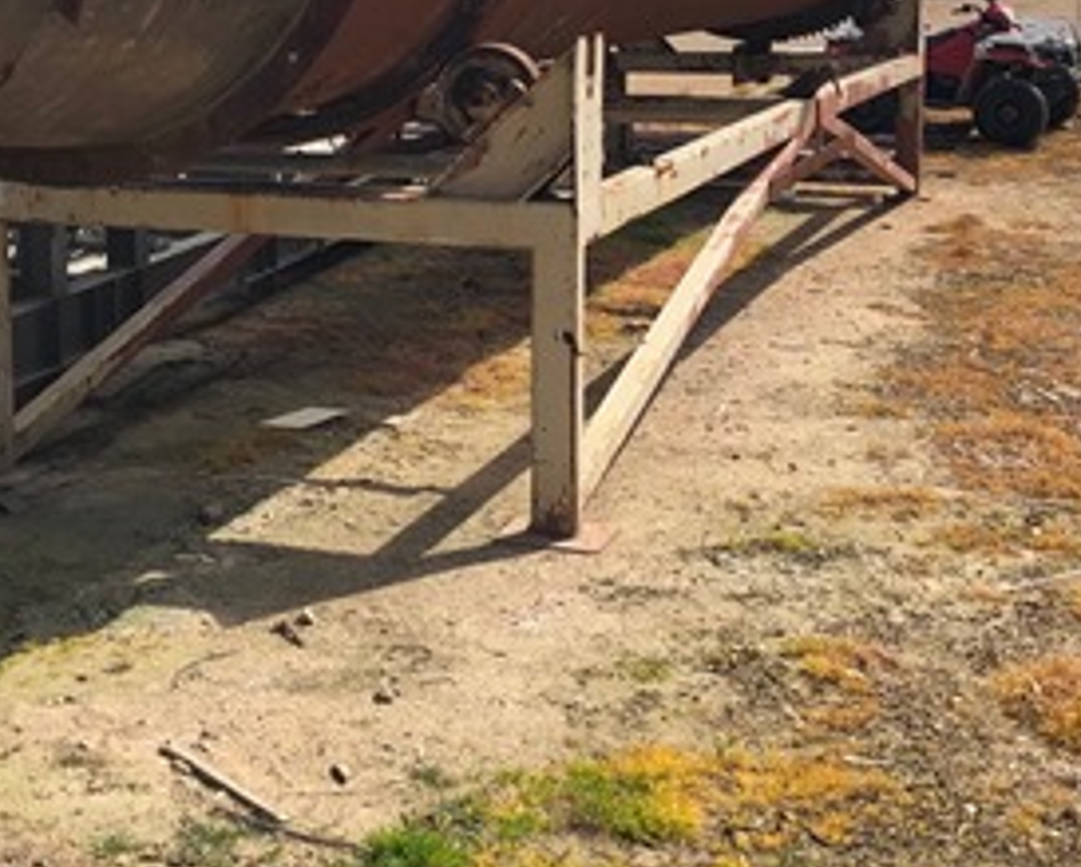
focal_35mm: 64
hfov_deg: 28.9
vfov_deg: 23.7
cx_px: 230
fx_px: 2050
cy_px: 234
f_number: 1.8
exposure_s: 1/1919
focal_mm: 3.99
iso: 20
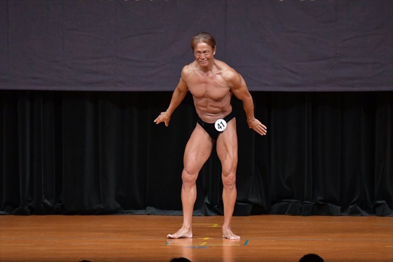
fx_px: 2946
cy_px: 131
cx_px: 196
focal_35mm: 270
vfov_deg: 5.1
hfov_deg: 7.6
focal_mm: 180
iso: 5000
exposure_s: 1/400
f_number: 5.6
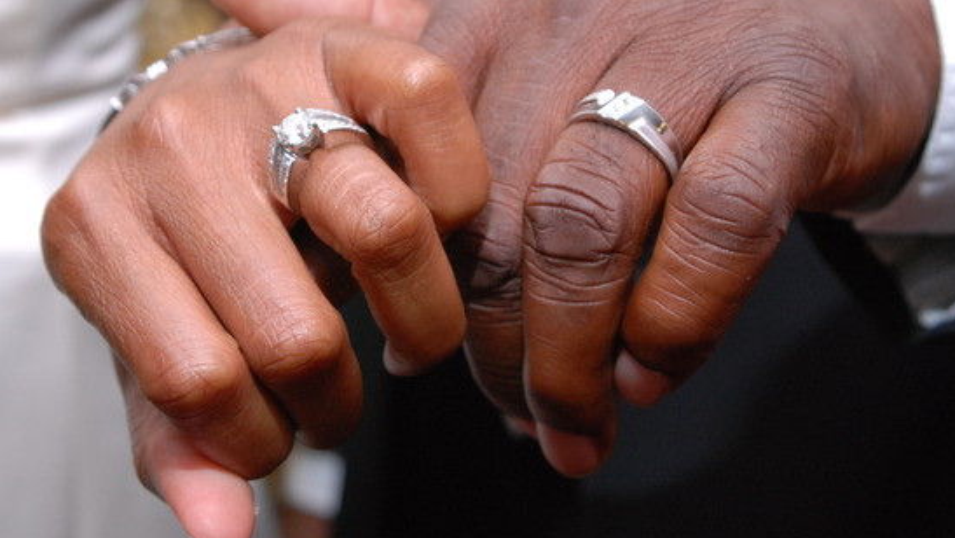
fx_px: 2330
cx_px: 417
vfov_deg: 13.2
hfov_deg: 23.1
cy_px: 218
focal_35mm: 92
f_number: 6.3
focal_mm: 50
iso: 640
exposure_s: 1/60
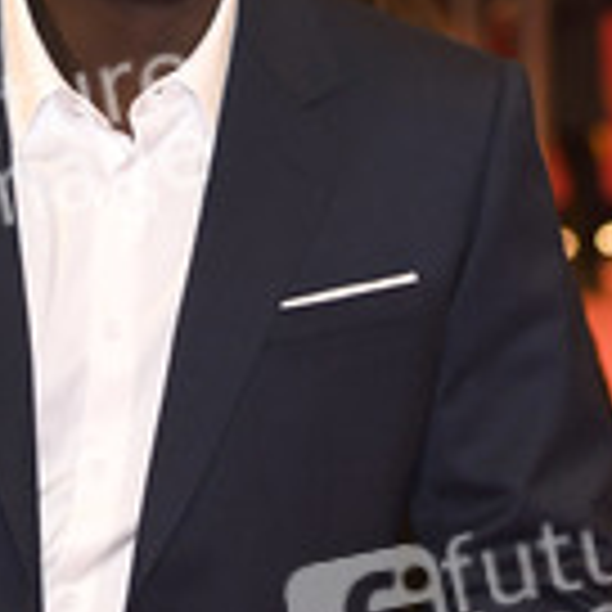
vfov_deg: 10.0
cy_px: 387
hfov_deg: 10.0
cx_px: 108
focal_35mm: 175
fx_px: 3500
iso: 800
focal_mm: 70
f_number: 3.2
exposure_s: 1/320
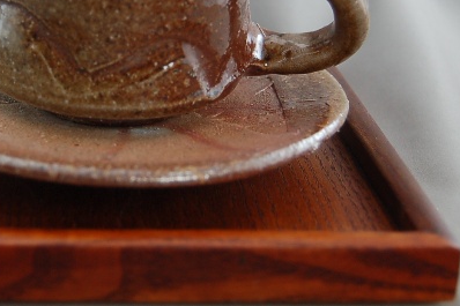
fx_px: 1047
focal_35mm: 82
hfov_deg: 24.6
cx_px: 131
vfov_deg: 16.5
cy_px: 61
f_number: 4.5
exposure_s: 1/30
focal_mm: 34
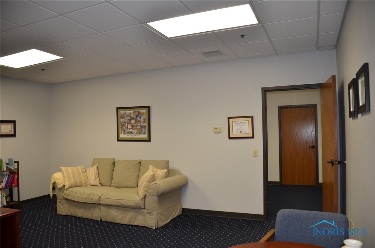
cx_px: 188
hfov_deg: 67.5
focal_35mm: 27
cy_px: 124
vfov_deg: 47.7
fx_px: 281
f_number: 3.5
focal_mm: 18
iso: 400
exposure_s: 1/80
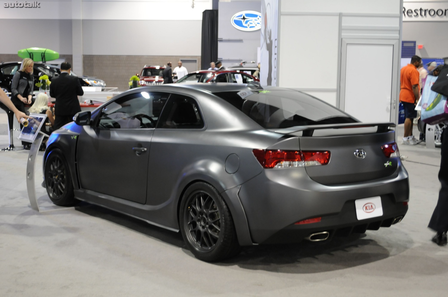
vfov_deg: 25.7
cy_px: 148
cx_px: 224
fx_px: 653
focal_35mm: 52
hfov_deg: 37.9
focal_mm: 35
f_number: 5
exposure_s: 1/15
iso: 800
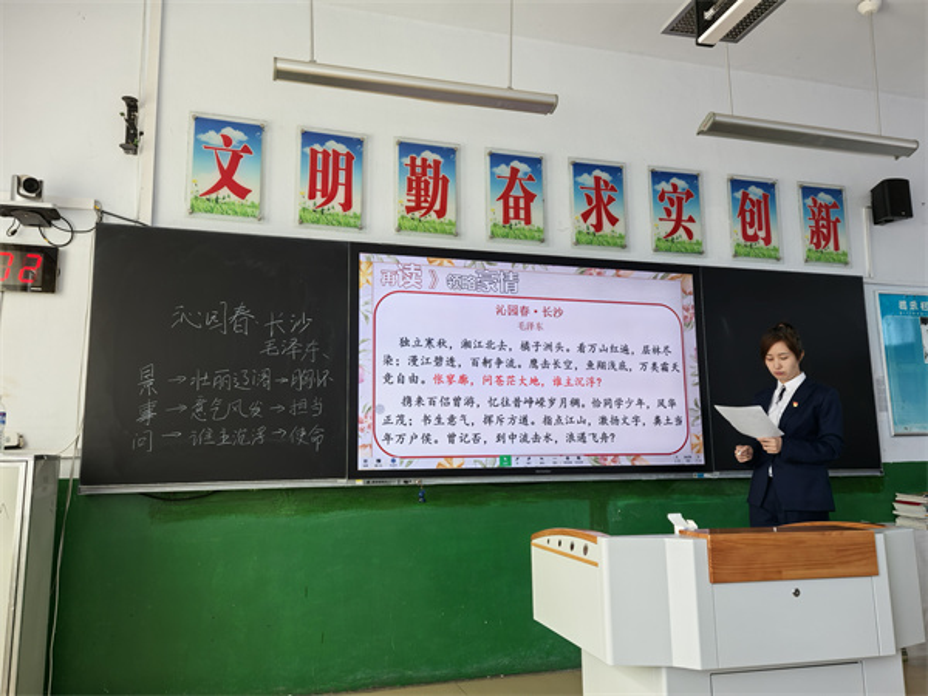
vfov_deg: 51.4
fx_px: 724
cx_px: 464
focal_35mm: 27
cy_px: 348
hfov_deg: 65.3
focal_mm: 5.35
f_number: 1.8
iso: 50
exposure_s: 1/103
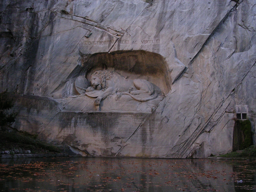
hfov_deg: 45.8
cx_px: 128
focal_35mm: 41
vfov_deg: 35.1
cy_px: 96
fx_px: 303
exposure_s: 1/3.9
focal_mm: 6.2
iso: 400
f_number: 2.9
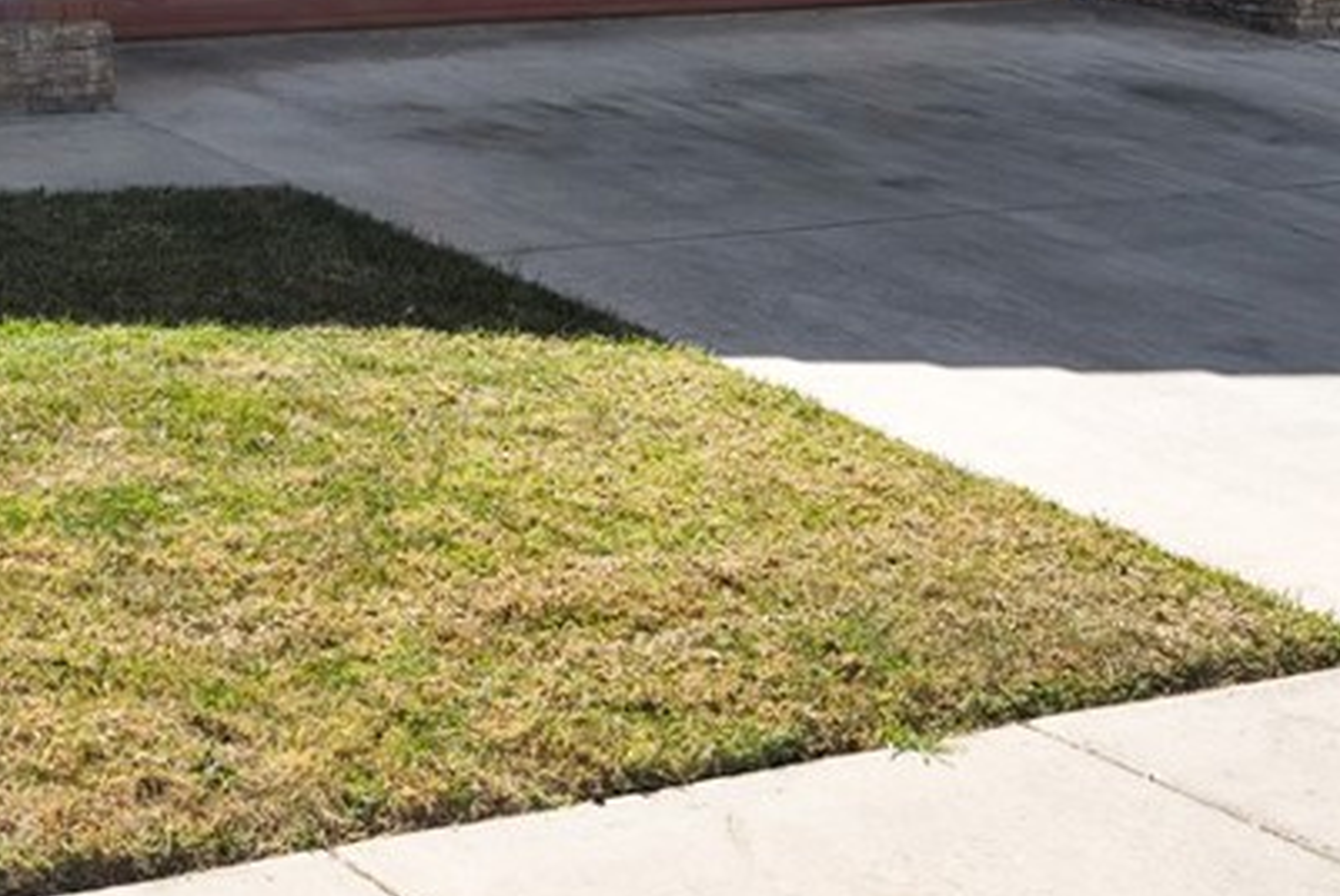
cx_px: -257
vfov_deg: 17.5
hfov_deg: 24.8
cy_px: -192
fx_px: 2756
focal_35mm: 74
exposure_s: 1/80
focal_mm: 29
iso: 320
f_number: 9
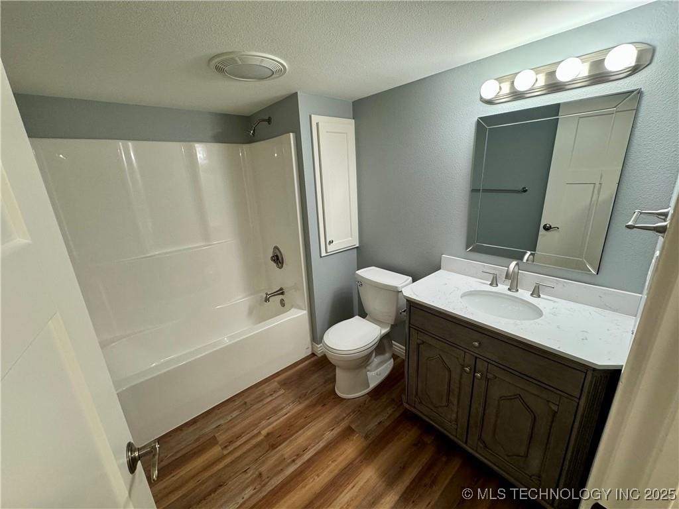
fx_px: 275
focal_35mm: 14
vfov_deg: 85.7
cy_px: 254
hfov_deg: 102.1
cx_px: 340
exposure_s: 1/120
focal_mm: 2.22
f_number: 2.2
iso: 250
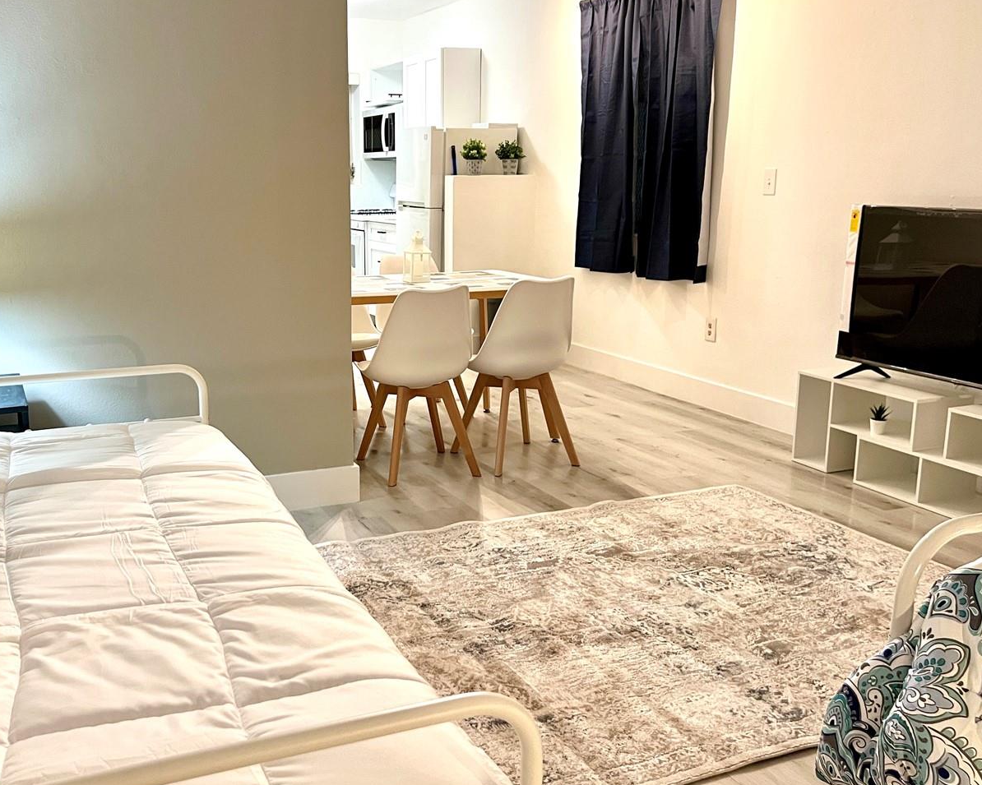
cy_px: 367
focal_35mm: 34
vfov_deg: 43.3
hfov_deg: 52.3
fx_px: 988
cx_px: 370
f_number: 1.5
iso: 160
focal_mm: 5.7
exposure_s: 1/60
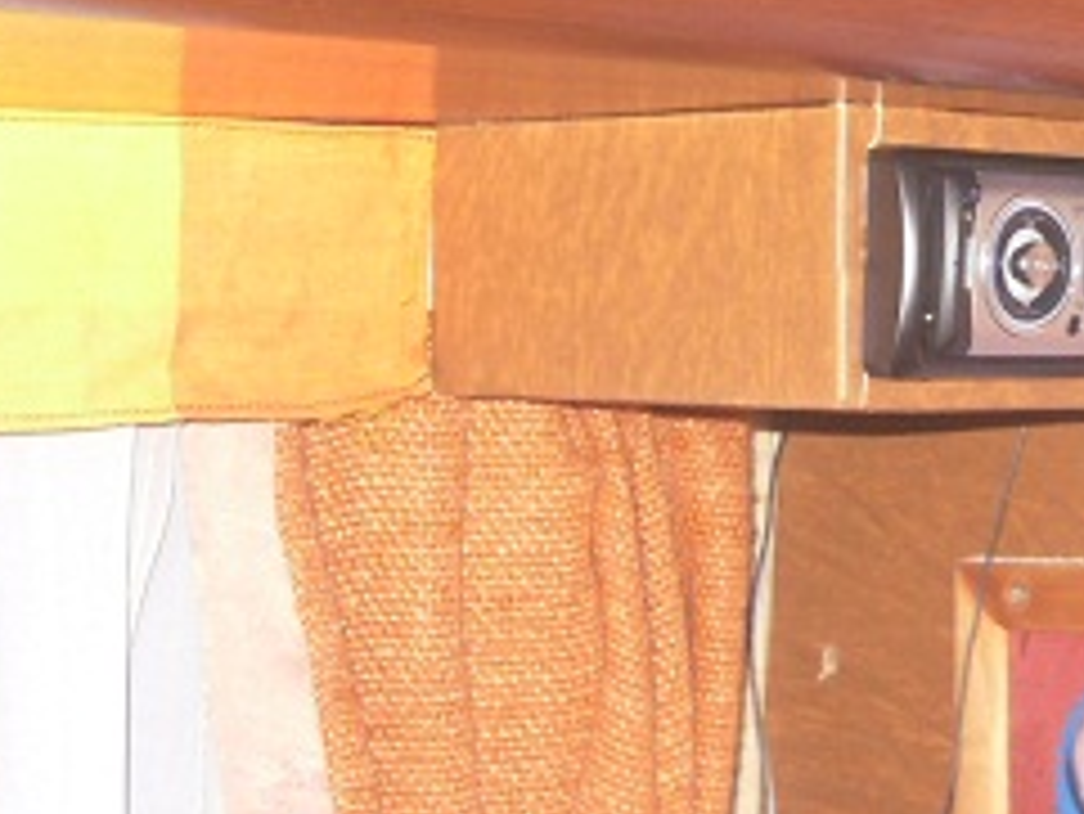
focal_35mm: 116
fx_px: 3634
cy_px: 198
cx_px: 1084
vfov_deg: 12.7
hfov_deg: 16.6
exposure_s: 1/45
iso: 200
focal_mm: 6.3
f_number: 3.5
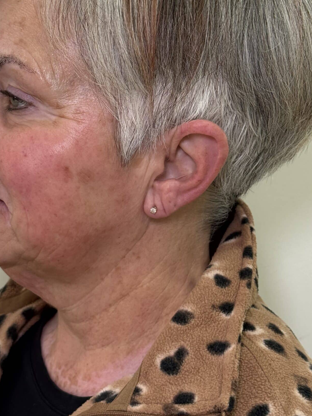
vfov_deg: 26.3
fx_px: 890
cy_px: 193
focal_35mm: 74
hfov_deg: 19.8
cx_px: 104
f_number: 1.78
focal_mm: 6.76
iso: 125
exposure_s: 1/120
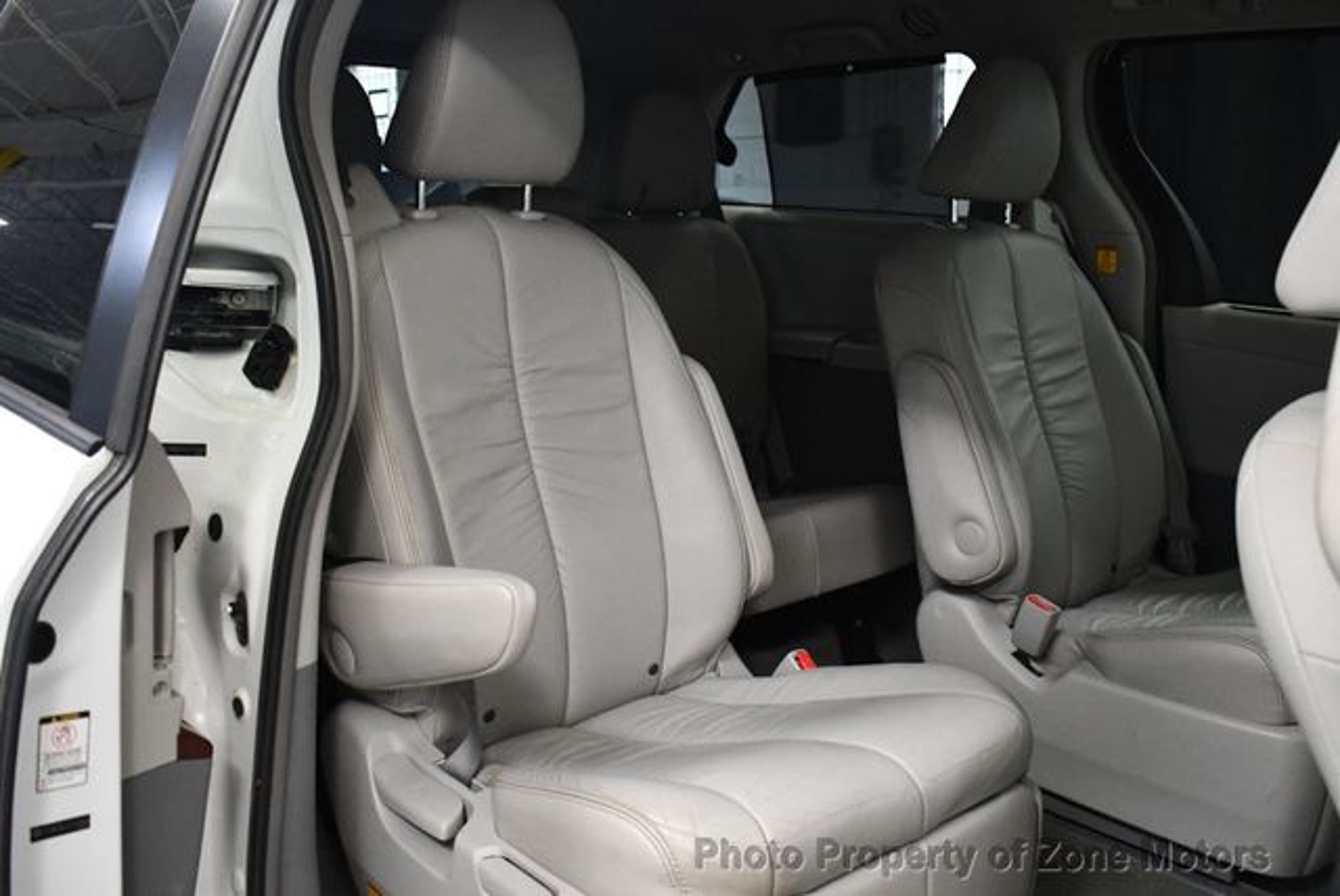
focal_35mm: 36
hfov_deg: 53.1
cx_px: 670
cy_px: 448
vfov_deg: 36.9
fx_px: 1341
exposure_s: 1/125
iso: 2500
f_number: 3.5
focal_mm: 18
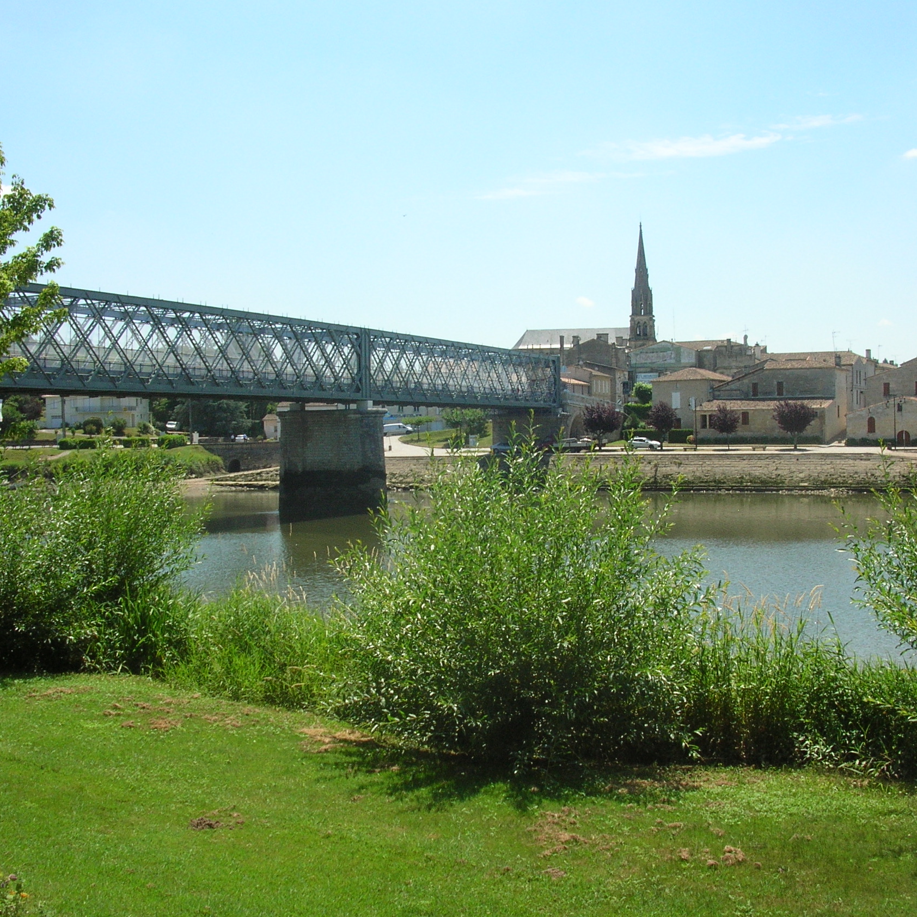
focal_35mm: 42
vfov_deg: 40.0
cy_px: 454
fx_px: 1259
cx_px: 463
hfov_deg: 40.0
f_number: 5.6
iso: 71
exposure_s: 1/327
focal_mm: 5.8
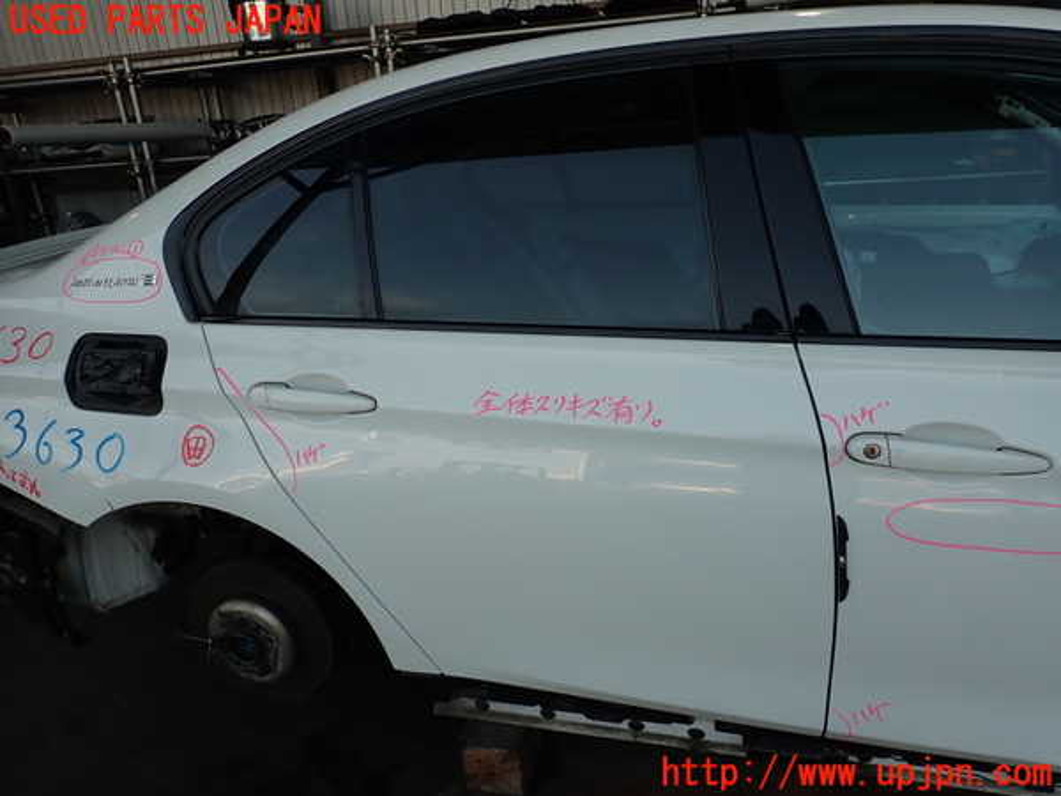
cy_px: 398
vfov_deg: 54.9
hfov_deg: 69.4
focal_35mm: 25
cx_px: 530
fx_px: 766
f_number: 2.8
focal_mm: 4.5
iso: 100
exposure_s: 1/400
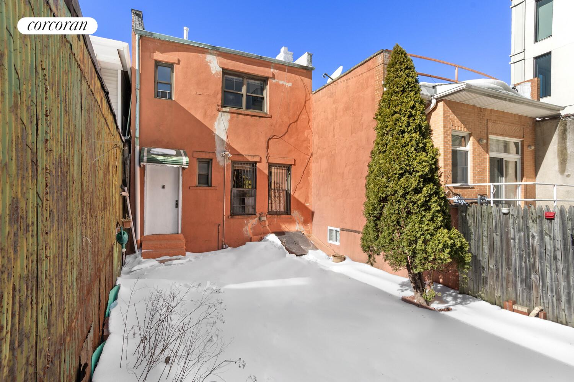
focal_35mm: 18
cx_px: 287
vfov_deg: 67.3
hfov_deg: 90.0
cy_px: 191
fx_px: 287
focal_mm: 12
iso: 200
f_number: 11
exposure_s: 1/50
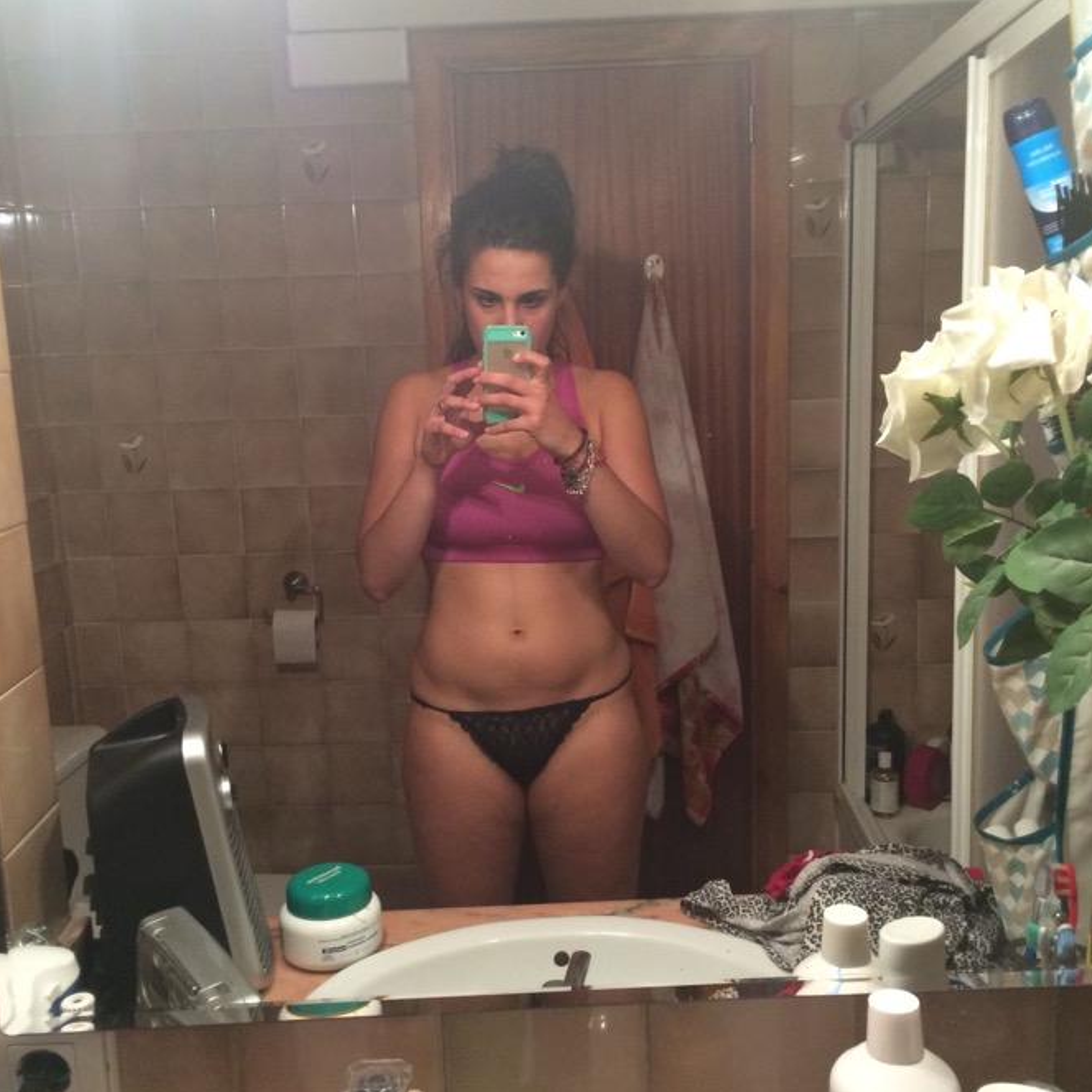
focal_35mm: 36
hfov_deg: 46.0
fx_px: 1285
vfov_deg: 46.0
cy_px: 576
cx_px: 551
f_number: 2.2
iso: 160
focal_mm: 4.12
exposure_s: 1/30
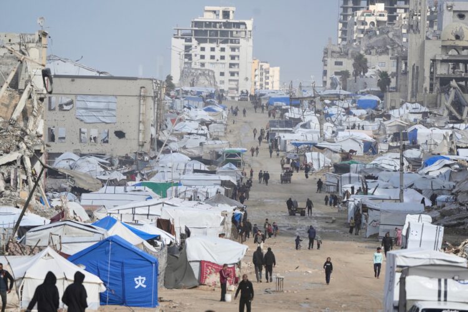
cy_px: 156
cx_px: 234
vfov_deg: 5.4
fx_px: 3328
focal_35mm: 256
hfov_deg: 8.0
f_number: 5.6
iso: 200
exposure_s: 1/2500
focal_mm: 256
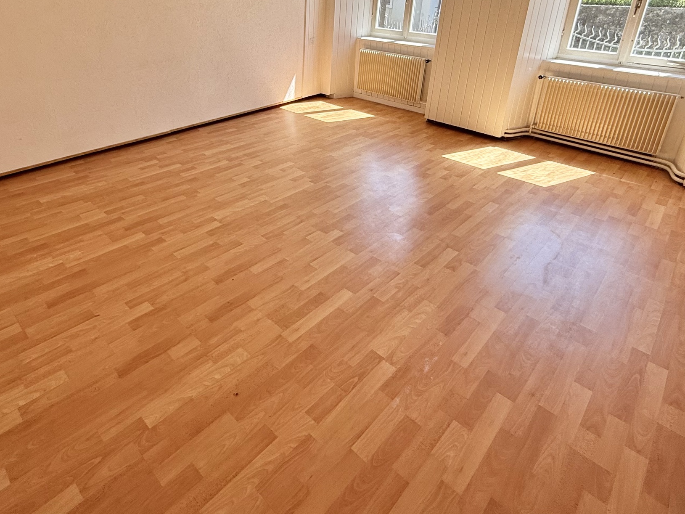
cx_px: 301
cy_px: 157
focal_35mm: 22
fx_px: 435
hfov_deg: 76.1
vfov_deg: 59.2
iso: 64
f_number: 2.2
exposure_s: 1/379
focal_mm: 2.22
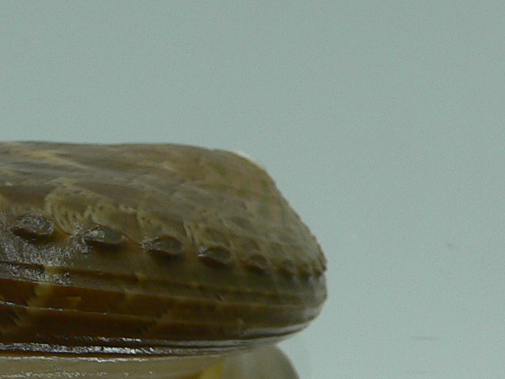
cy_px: 313
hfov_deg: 18.0
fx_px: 1488
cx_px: -155
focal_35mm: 102
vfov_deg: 14.4
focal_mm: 4.6
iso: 80
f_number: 2.8
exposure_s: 1/100
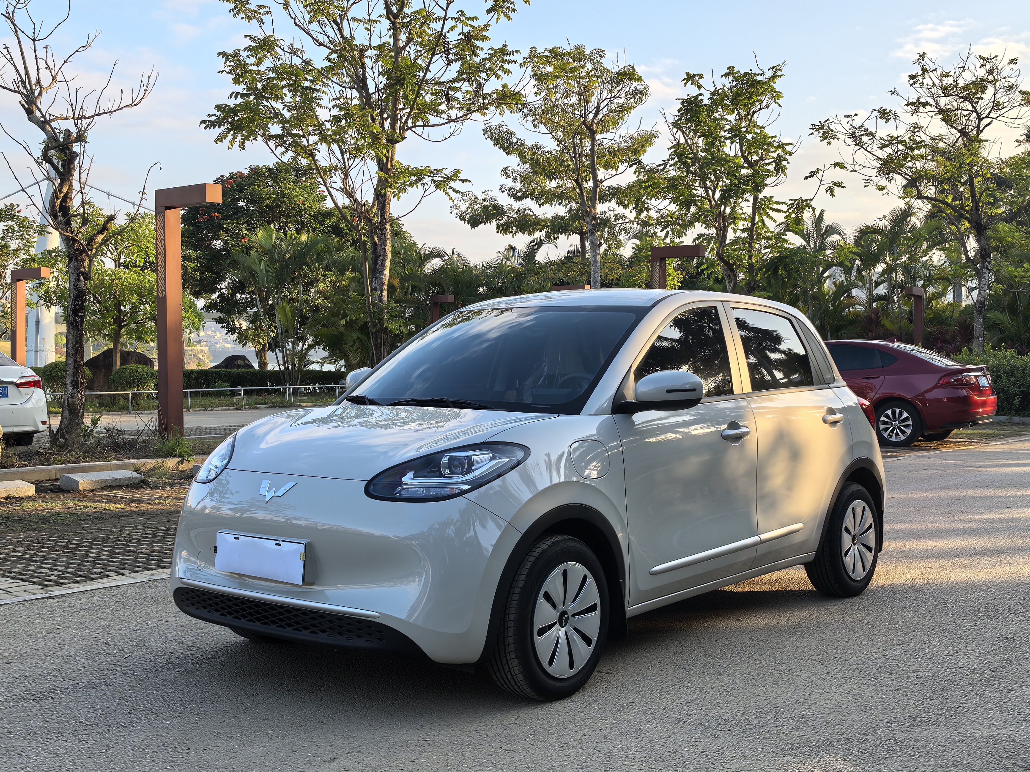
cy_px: 386
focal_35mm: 41
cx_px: 515
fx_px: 1220
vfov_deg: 35.1
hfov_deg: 45.8
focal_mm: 6.98
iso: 50
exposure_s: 1/903
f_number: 2
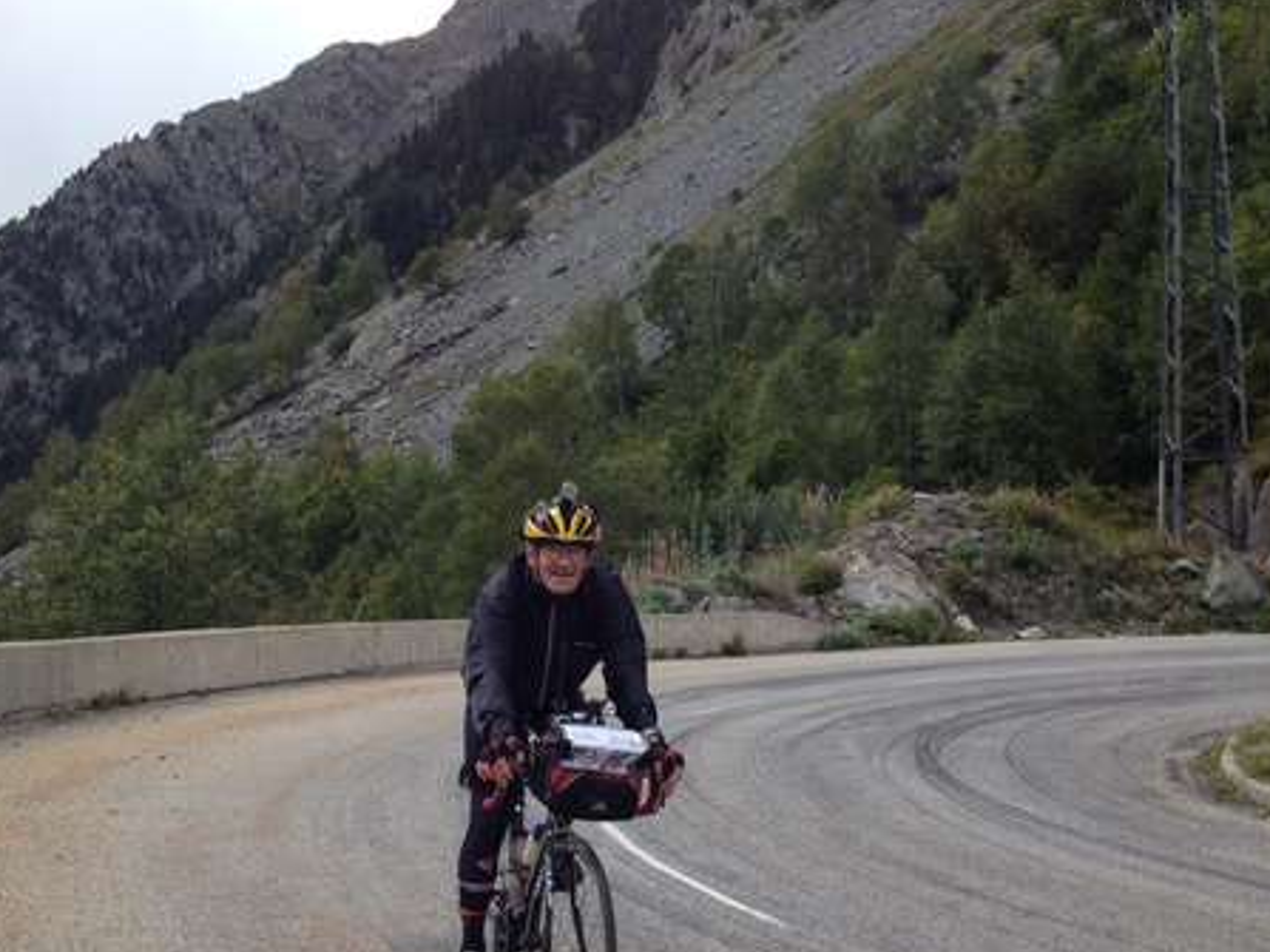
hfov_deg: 40.4
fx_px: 1724
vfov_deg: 30.8
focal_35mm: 47
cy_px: 577
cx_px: 563
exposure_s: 1/606
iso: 50
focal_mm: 4.28
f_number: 2.4
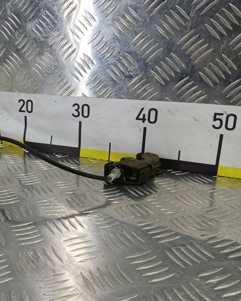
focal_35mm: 31
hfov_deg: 43.9
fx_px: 277
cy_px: 147
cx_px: 35
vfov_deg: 57.2
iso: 102
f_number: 1.6
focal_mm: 4.11
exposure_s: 1/50
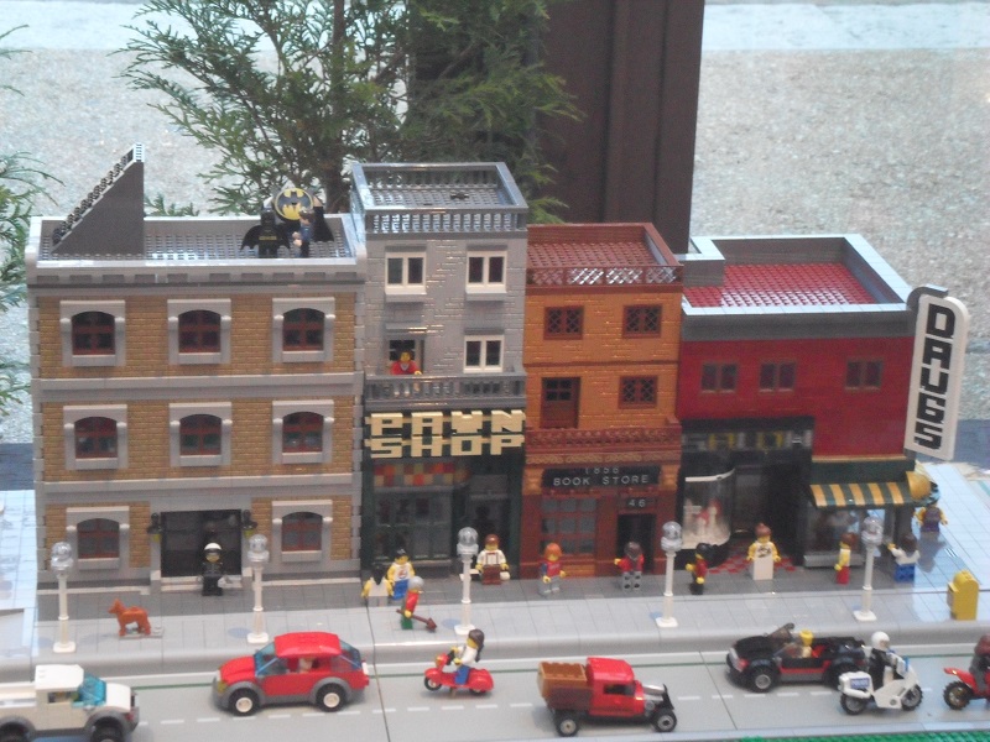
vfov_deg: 17.2
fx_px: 2460
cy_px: 371
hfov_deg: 22.8
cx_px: 495
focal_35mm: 86
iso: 400
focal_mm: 15.4
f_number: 4.3
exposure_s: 1/45
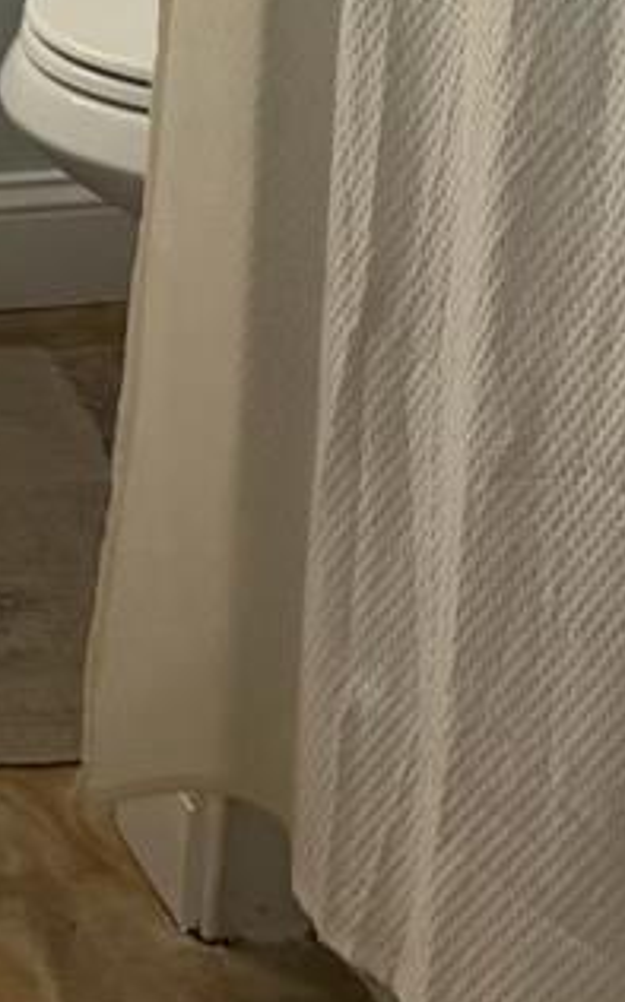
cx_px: -584
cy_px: -504
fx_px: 3522
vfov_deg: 15.0
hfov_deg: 9.5
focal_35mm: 129
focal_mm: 6.76
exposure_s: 1/60
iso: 250
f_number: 1.78
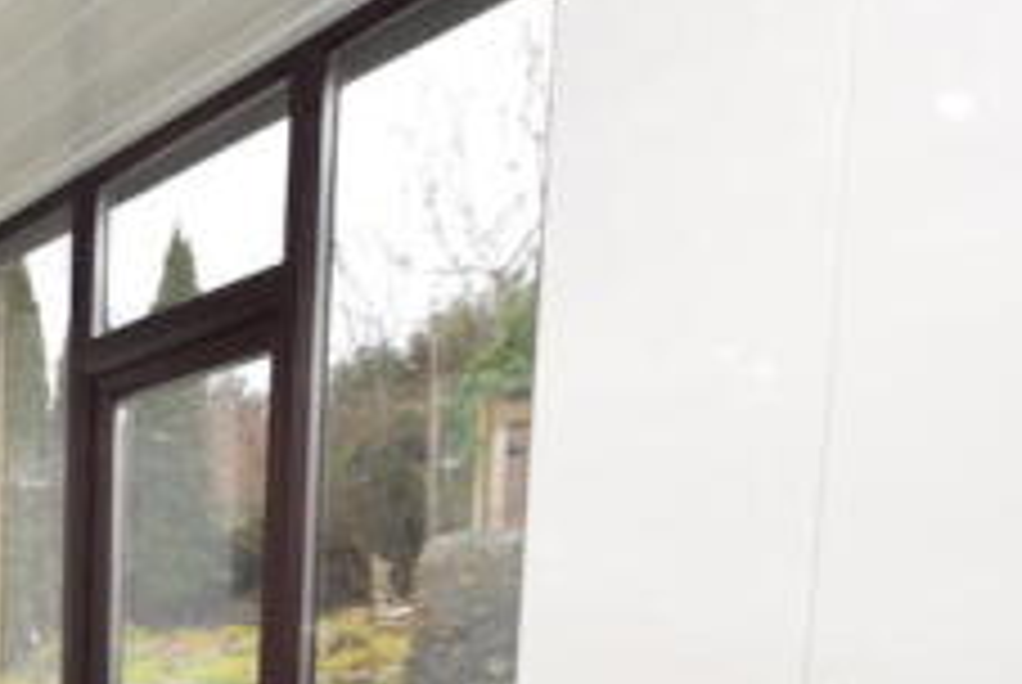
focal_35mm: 50
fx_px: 1413
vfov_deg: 23.9
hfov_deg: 34.7
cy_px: 889
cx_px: -83
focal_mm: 11.5
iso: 800
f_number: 5
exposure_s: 1/100
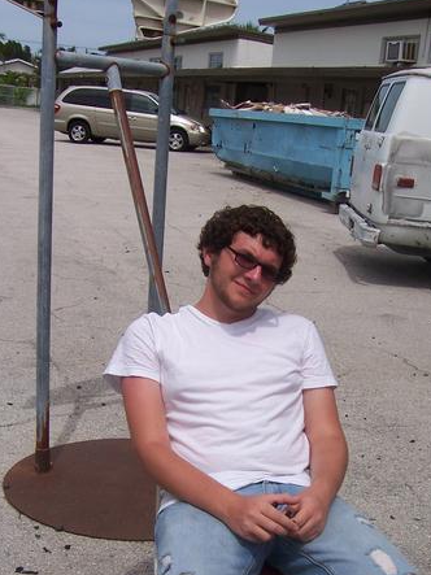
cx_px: 241
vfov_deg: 36.3
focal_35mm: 52
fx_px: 864
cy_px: 400
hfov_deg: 28.0
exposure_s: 1/1000
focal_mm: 6
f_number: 4.8
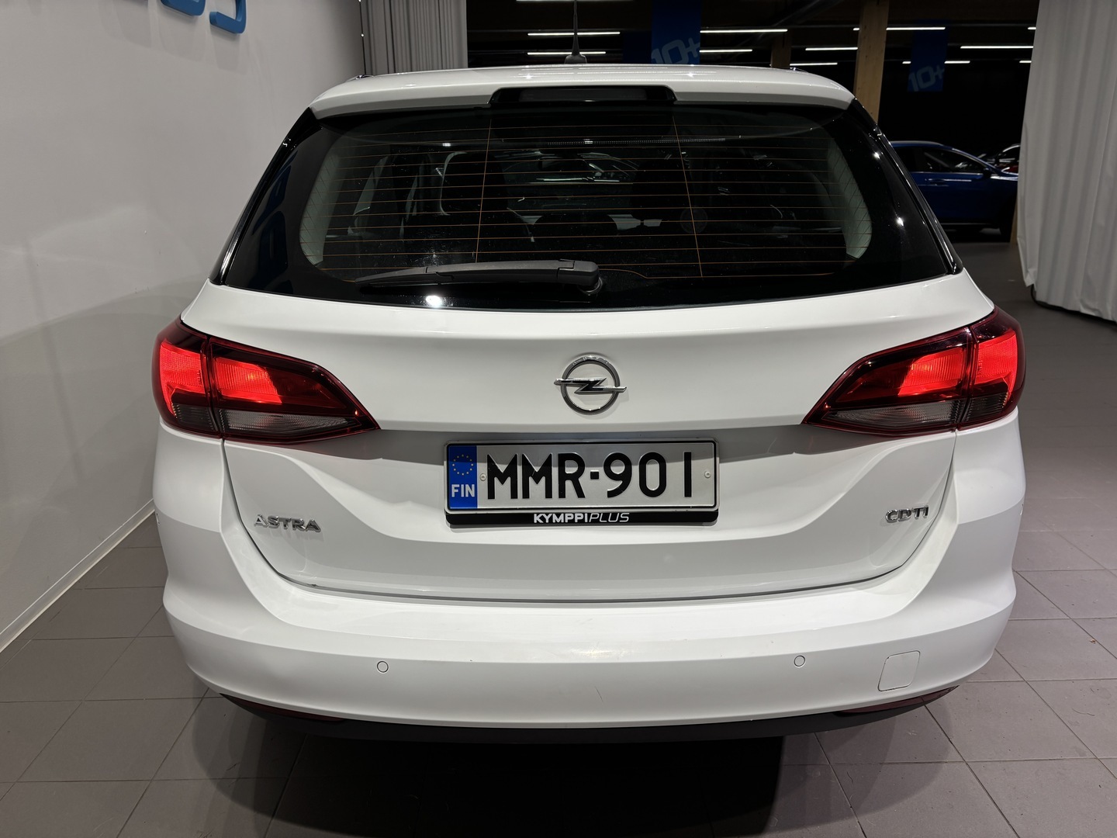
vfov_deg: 53.1
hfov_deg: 67.3
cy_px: 419
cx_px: 558
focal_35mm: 26
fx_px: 839
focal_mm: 5.96
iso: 40
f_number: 1.6
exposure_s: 1/162
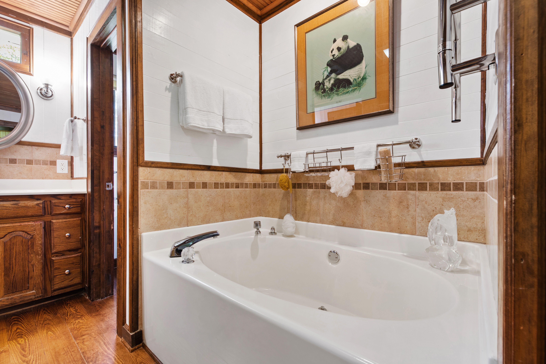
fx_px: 227
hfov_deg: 100.4
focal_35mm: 15
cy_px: 182
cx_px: 273
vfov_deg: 77.3
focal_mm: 10
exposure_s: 1
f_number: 8
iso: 100
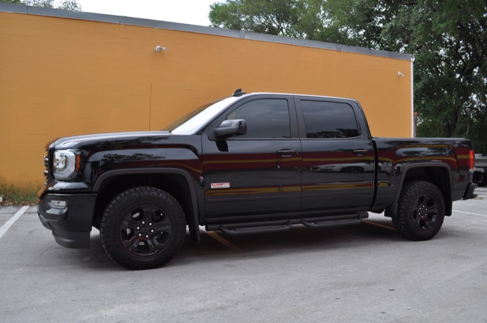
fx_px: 405
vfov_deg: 43.5
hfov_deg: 62.0
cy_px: 162
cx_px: 244
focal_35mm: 30
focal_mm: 20
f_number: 5.6
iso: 220
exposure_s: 1/125
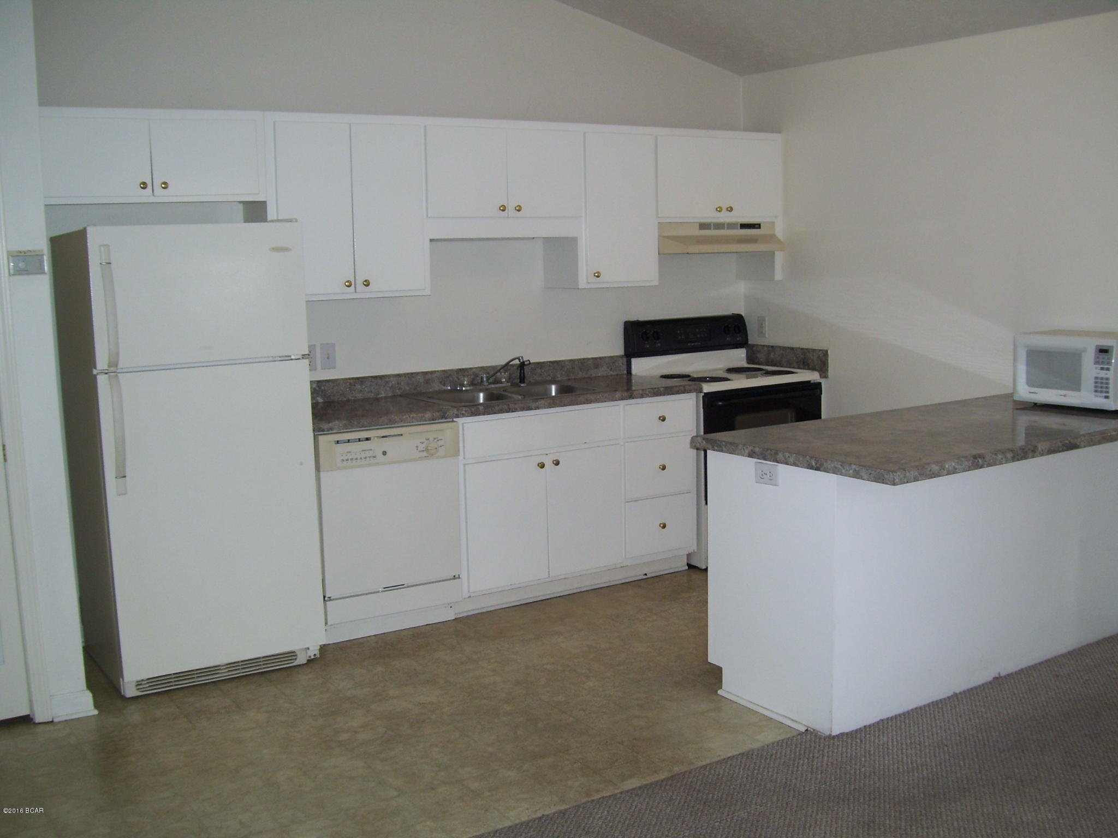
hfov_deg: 51.4
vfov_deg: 39.7
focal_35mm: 36
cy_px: 419
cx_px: 559
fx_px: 1163
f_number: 2.7
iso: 100
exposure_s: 1/60
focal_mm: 6
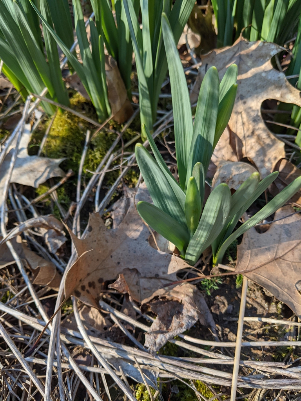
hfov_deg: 51.4
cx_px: 150
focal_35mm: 27
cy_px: 200
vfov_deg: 65.3
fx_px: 313
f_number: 1.8
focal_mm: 4.44
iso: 44
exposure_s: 1/557
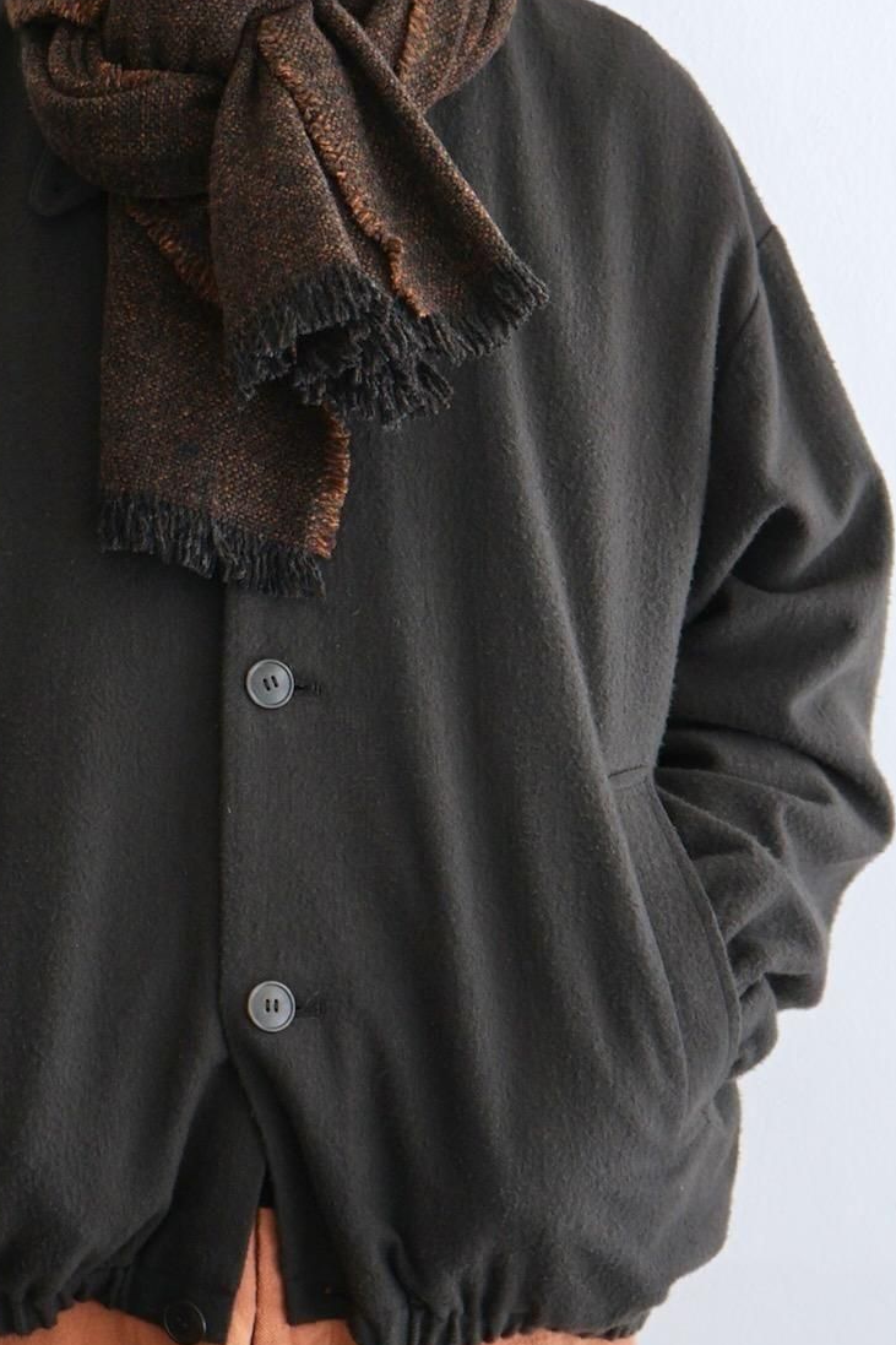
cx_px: 248
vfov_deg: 23.4
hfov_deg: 15.6
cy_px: 779
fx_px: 3249
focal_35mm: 87
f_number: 5
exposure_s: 1/60
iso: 250
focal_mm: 53
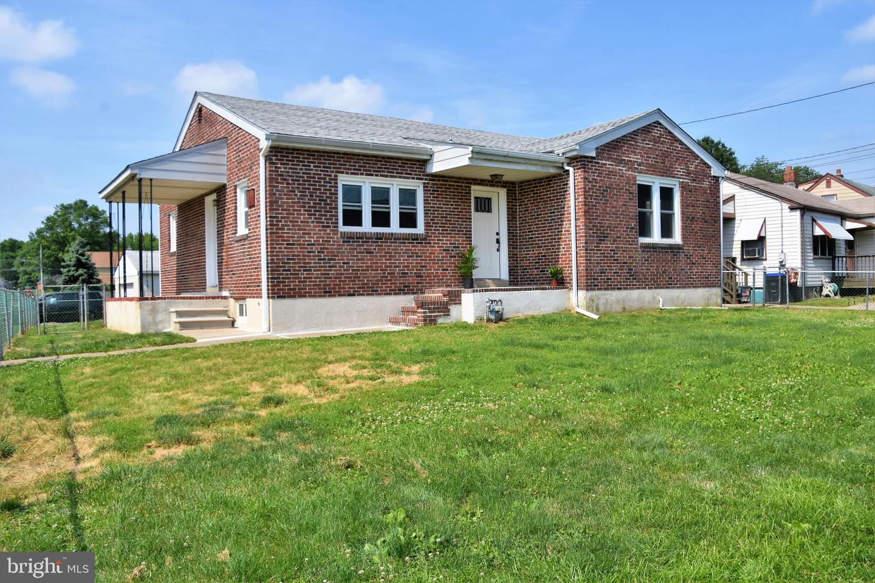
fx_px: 656
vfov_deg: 47.9
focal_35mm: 27
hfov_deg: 67.4
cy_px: 292
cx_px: 438
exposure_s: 1/500
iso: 140
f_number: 8
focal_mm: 18
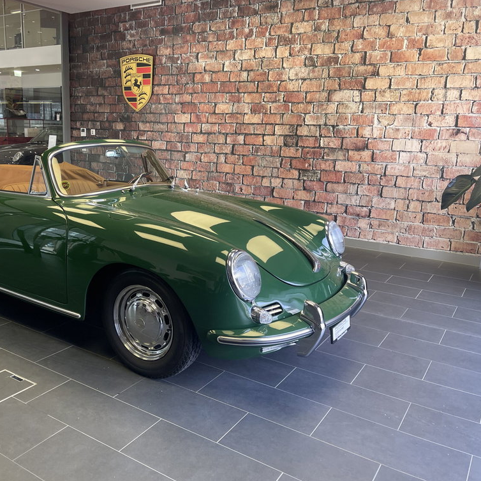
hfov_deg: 53.2
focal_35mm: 30
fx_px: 472
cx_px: 167
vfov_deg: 54.0
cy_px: 238
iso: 80
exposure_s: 1/100
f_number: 1.6
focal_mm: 5.1
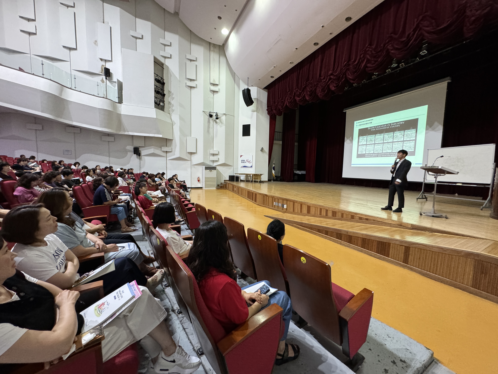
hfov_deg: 102.1
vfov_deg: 85.7
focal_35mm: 14
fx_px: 201
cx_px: 249
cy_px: 187
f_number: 2.2
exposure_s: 1/60
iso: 500
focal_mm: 2.22
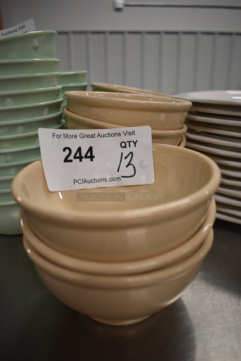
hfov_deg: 48.0
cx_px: 120
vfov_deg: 67.3
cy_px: 180
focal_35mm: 27
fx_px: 271
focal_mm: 18
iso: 900
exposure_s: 1/125
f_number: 3.5
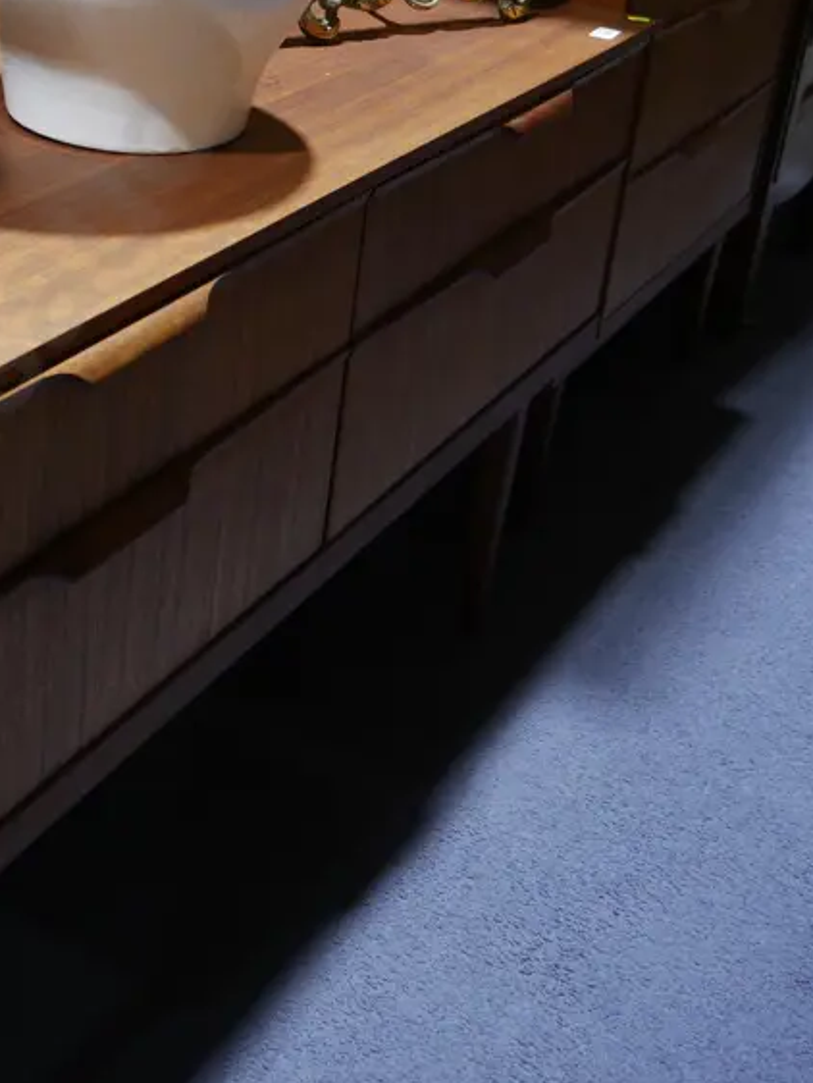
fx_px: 1596
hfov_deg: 27.8
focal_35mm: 51
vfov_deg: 36.1
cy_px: 204
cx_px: 117
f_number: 3.5
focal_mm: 14
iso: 320
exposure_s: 1/60
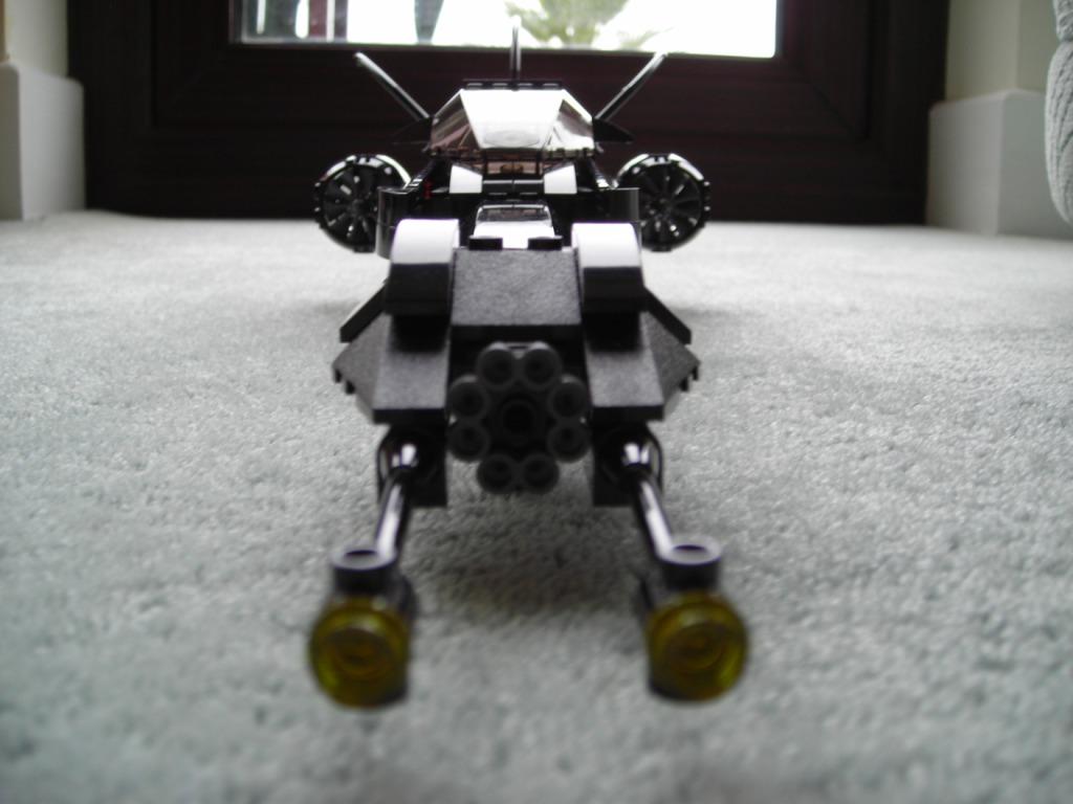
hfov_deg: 49.0
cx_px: 536
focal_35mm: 38
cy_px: 402
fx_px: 1178
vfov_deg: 37.7
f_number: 3.2
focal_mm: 6.3
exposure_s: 1/21
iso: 50
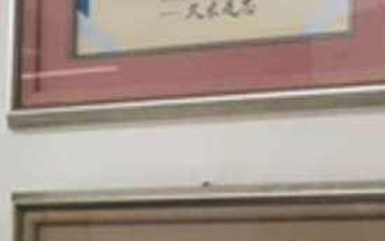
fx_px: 1512
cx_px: -475
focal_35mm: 144
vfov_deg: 8.9
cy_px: 385
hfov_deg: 12.2
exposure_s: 1/33
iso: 40
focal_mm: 4.15
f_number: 2.2
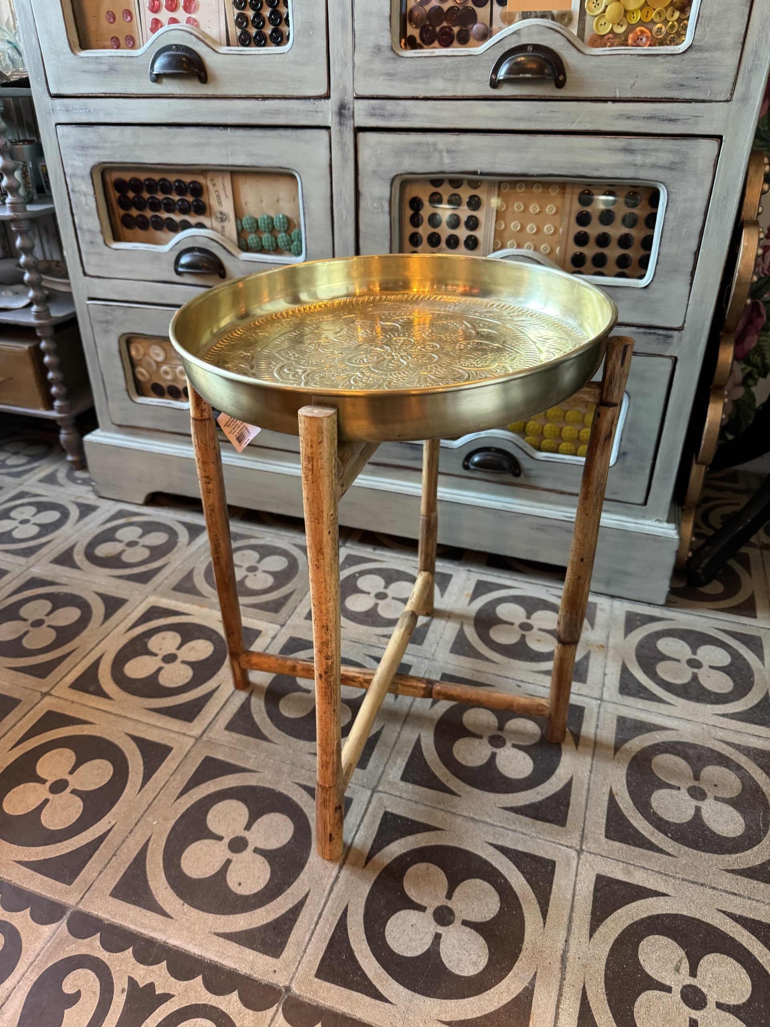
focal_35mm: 24
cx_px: 385
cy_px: 514
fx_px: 712
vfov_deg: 71.6
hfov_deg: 56.8
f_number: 1.78
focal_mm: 6.76
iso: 320
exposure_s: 1/50
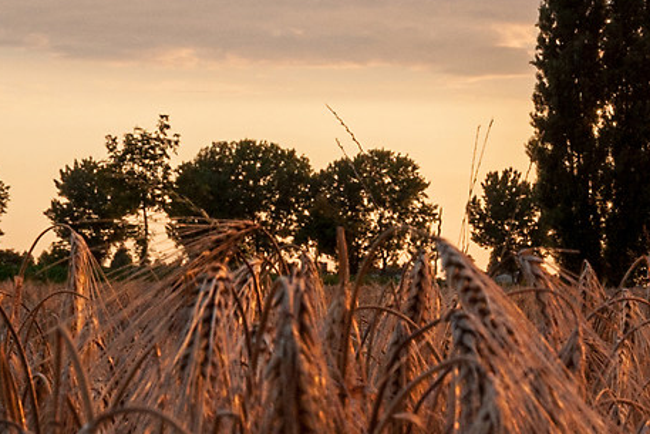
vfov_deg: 10.8
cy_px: 431
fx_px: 2276
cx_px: 583
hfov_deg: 16.1
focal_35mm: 126
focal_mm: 24
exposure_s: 1/100
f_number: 22
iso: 400
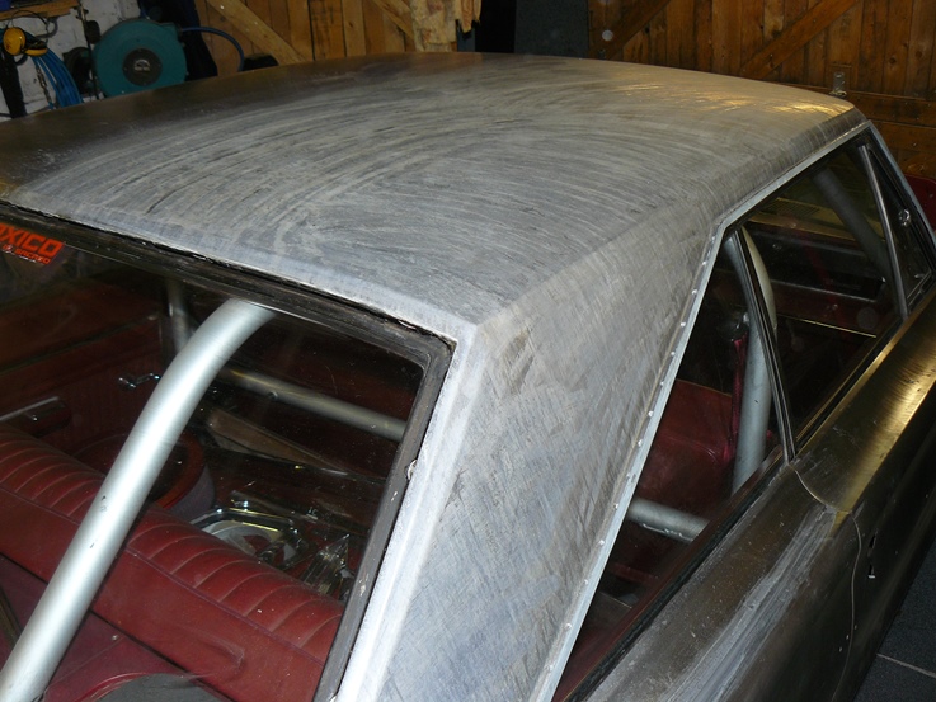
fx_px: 974
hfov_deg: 51.3
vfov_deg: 39.7
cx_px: 468
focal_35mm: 36
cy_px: 351
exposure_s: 1/25
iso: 100
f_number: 2.8
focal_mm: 6
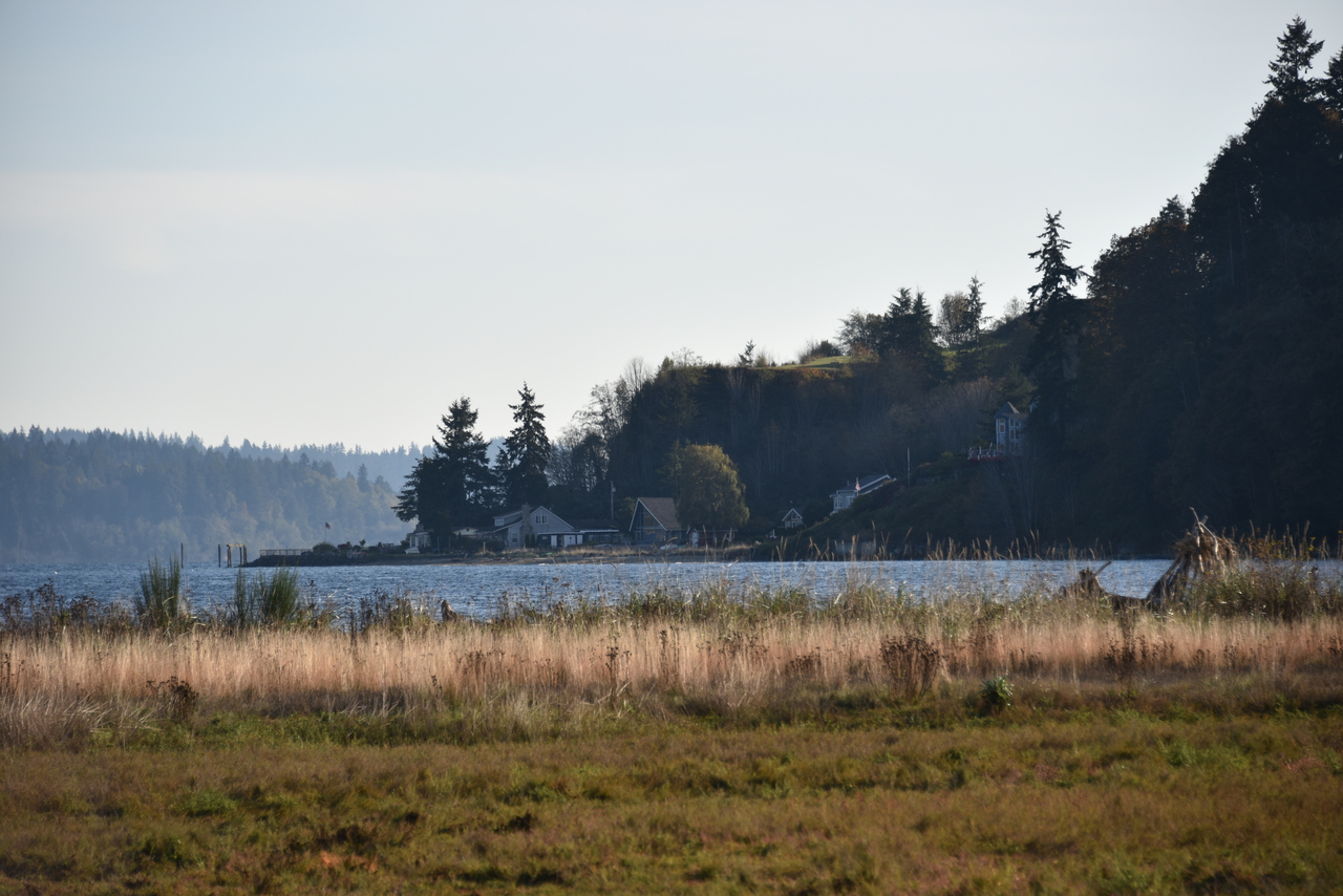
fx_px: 6716
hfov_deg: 11.4
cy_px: 448
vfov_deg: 7.6
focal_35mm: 180
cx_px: 672
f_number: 6.3
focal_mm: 180
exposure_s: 1/400
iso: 100
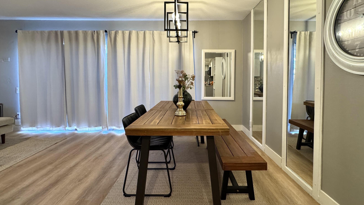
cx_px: 187
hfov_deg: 92.6
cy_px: 83
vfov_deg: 60.5
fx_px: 174
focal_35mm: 18
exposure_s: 1/120
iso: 320
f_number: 2.2
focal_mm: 2.22
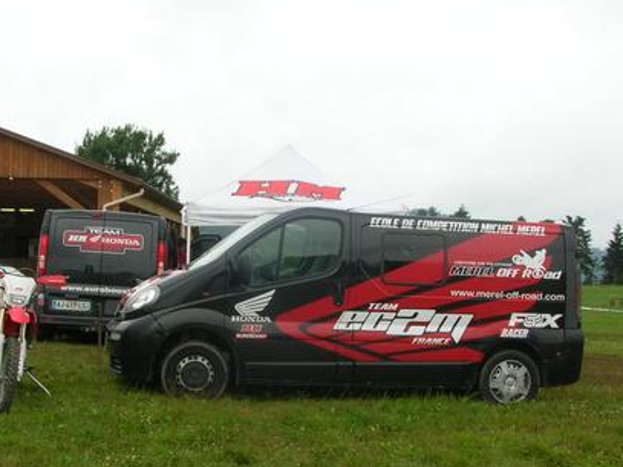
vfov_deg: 26.4
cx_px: 300
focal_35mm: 55
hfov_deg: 34.9
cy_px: 302
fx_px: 990
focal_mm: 5.8
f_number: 5.6
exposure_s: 1/135
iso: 50
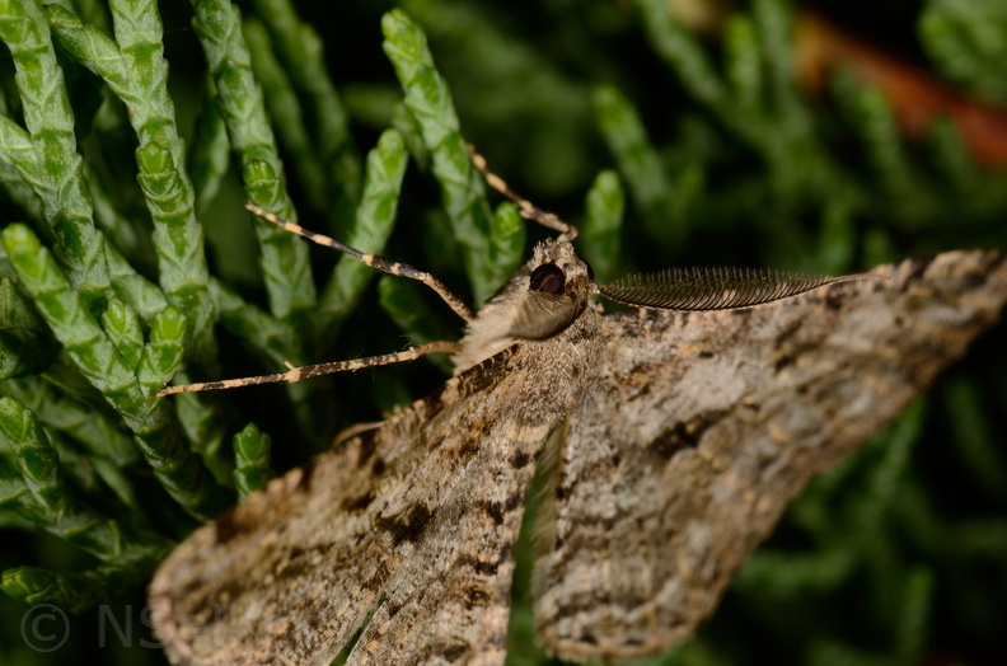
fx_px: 3558
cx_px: 504
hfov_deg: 16.1
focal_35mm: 128
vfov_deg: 10.7
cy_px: 333
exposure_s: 1/60
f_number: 25
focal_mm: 85
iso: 100
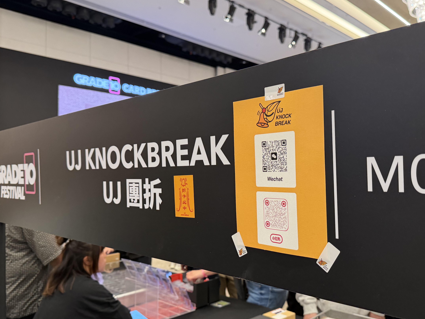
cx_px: 223
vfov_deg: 44.1
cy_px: 168
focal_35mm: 32
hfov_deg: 56.8
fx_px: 393
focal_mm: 6.76
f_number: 1.78
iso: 250
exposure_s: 1/50
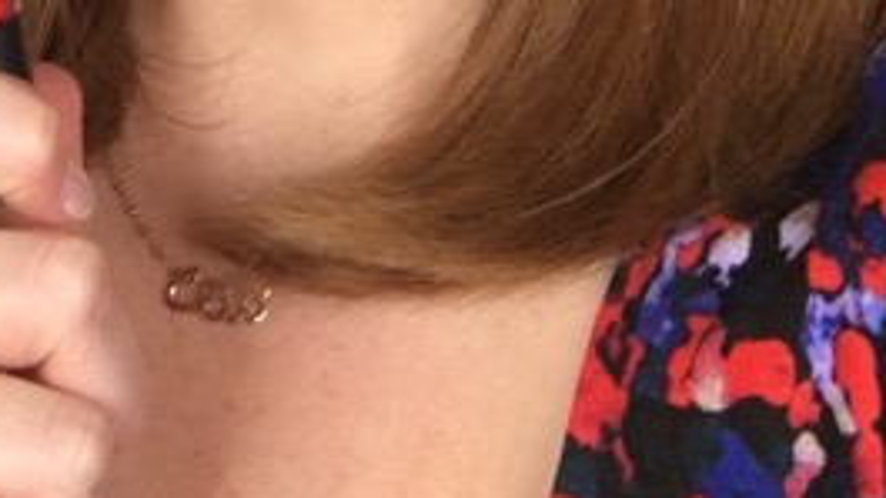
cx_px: 47
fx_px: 2396
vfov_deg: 10.8
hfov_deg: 20.4
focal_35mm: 102
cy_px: -508
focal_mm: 2.65
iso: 32
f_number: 2.2
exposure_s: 1/20
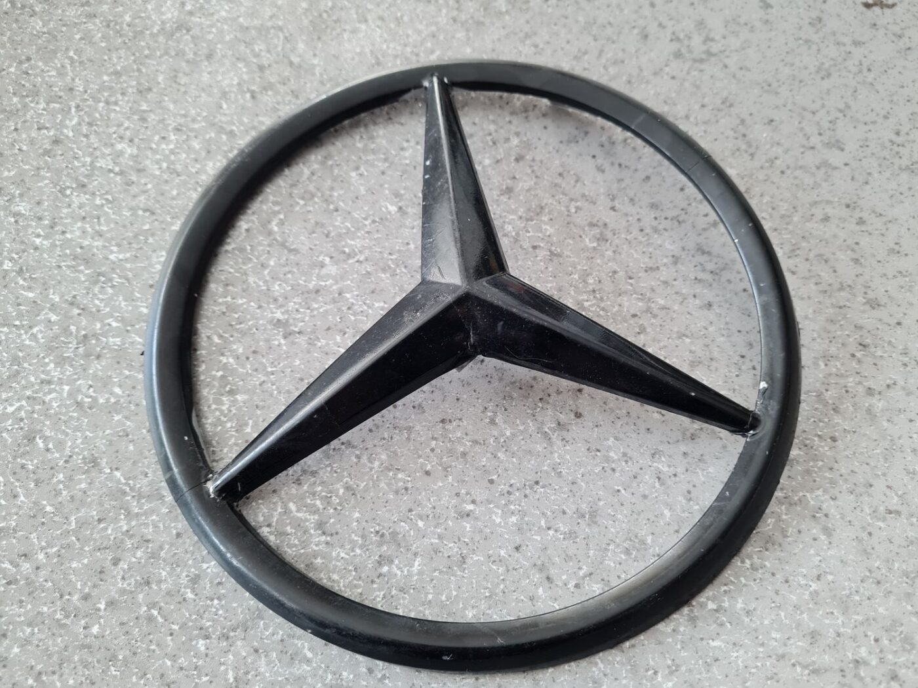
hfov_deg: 67.3
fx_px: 690
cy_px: 344
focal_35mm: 26
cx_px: 459
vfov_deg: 53.1
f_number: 1.8
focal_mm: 5.4
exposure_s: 1/100
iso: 250
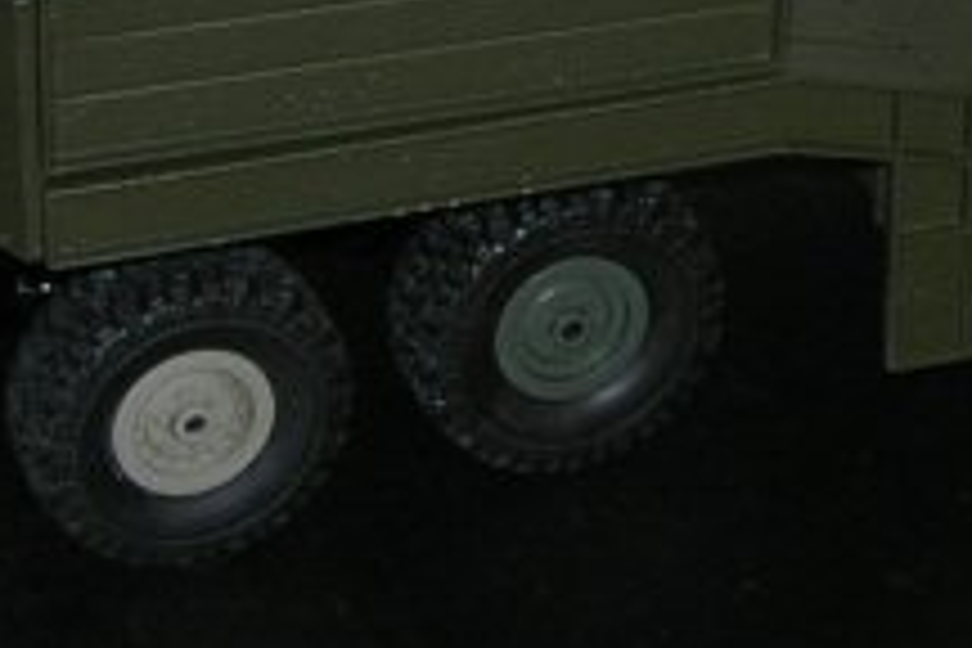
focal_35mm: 183
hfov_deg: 11.1
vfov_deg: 7.5
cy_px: 14
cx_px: 1040
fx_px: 4941
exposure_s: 1/60.1
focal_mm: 7.8
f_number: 2.8
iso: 64
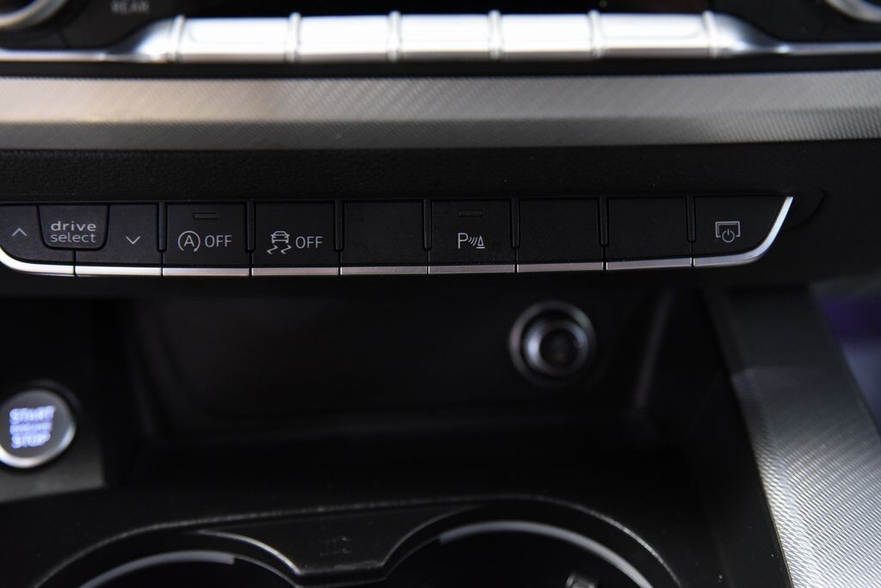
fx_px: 1347
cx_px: 440
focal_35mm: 55
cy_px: 294
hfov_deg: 36.2
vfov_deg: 24.7
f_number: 4
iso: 4000
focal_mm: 55
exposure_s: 1/15
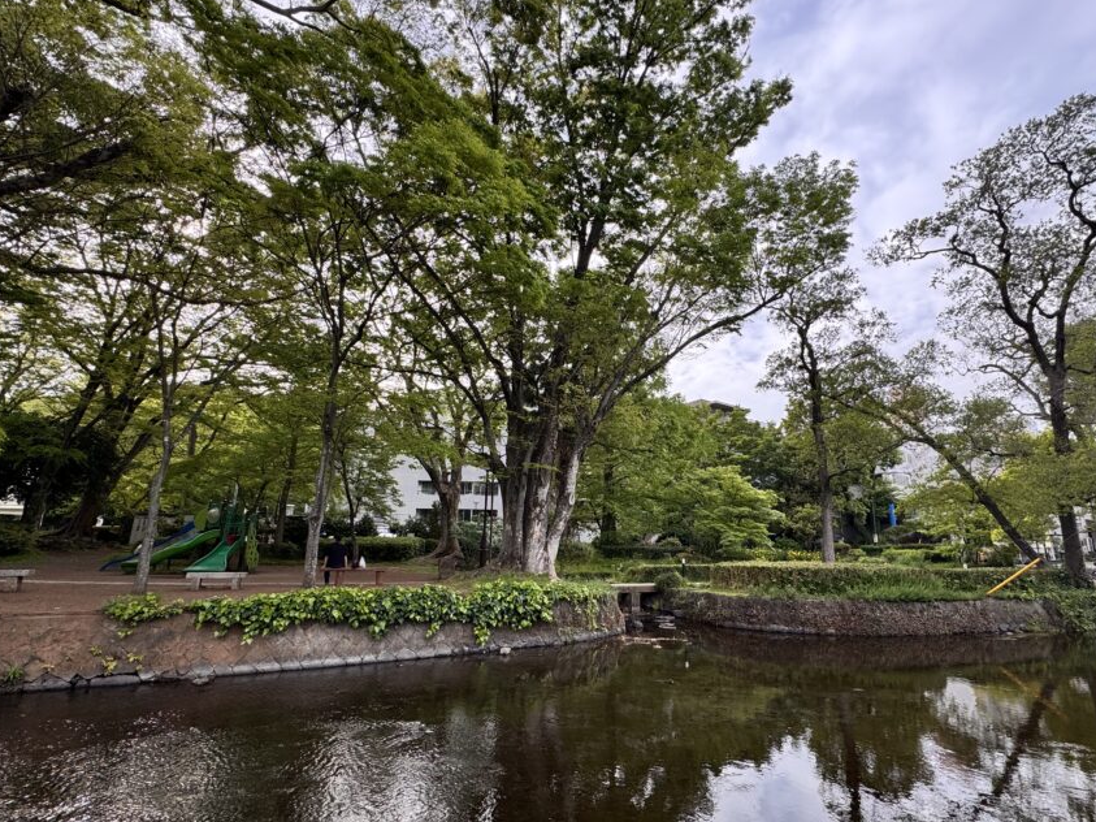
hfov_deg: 90.9
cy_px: 427
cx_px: 590
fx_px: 538
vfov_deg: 74.7
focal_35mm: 17
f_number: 2.2
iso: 40
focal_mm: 2.22
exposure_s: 1/407
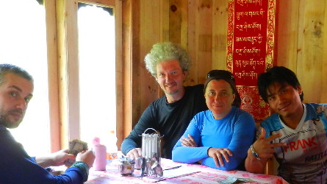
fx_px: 425
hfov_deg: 41.6
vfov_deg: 24.2
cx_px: 218
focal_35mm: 49
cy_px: 130
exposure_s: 1/13
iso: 400
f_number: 3.5
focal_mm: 4.5
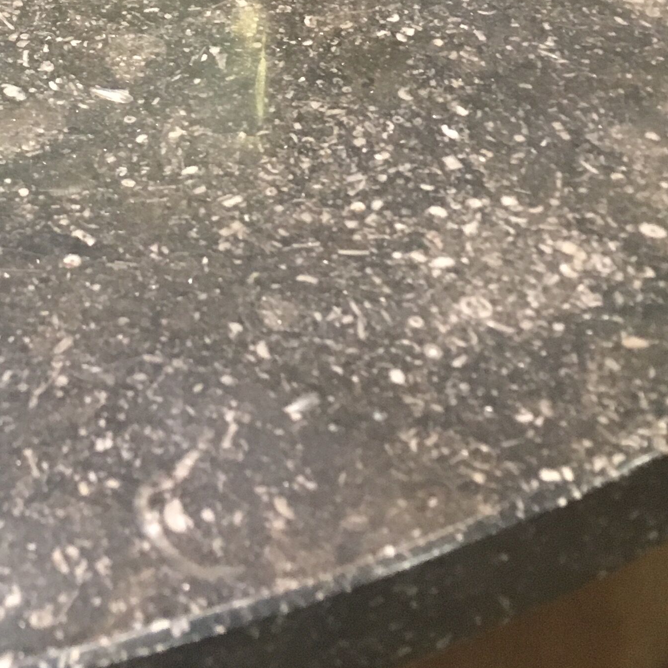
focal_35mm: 77
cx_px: 43
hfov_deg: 21.9
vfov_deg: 20.5
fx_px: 1681
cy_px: -210
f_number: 2.2
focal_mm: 4.15
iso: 200
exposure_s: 1/33
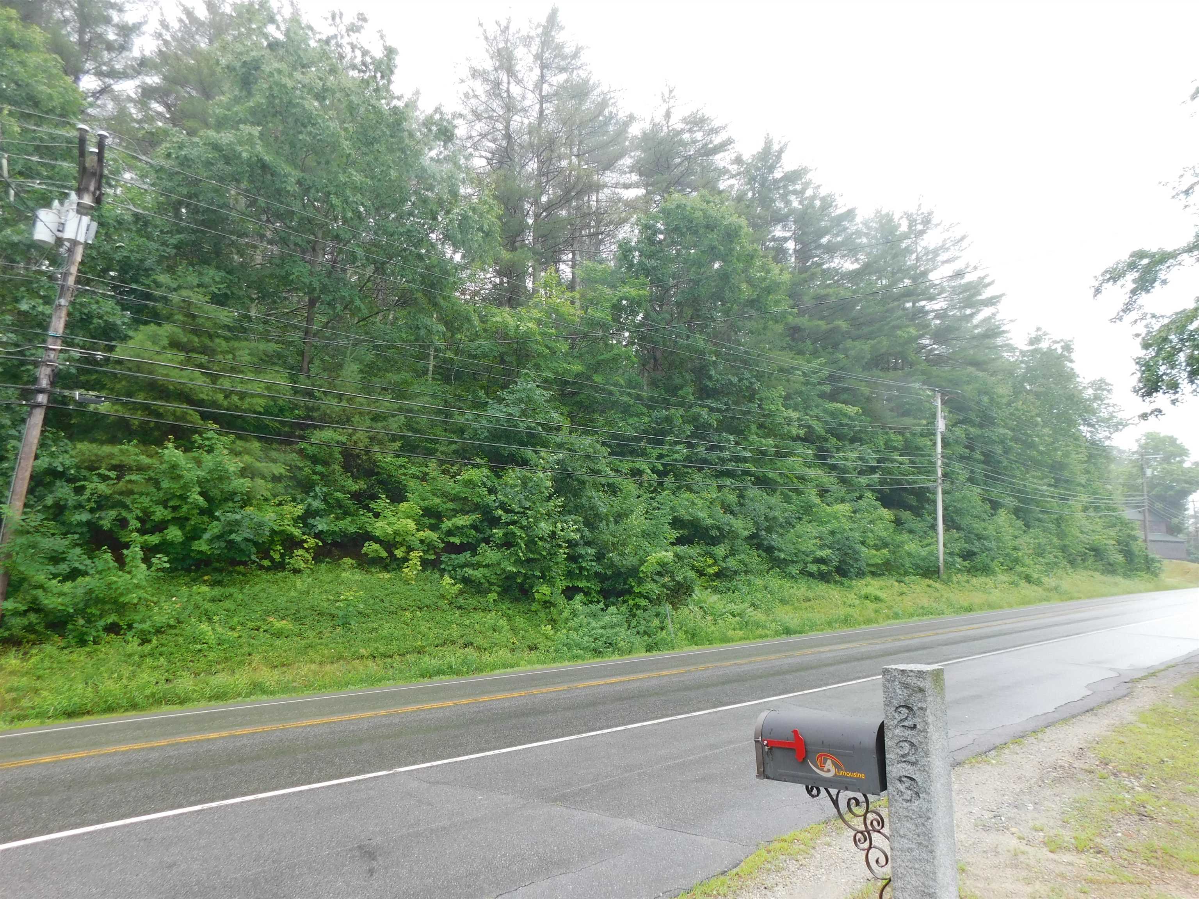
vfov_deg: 58.9
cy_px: 450
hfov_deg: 73.9
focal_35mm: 23
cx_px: 600
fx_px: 797
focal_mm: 4
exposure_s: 1/80
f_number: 3
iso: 125
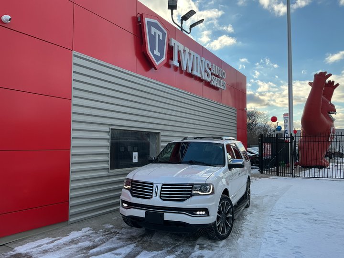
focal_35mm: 29
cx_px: 172
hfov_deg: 61.7
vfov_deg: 48.2
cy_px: 129
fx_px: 288
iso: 25
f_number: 1.8
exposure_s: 1/627
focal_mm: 3
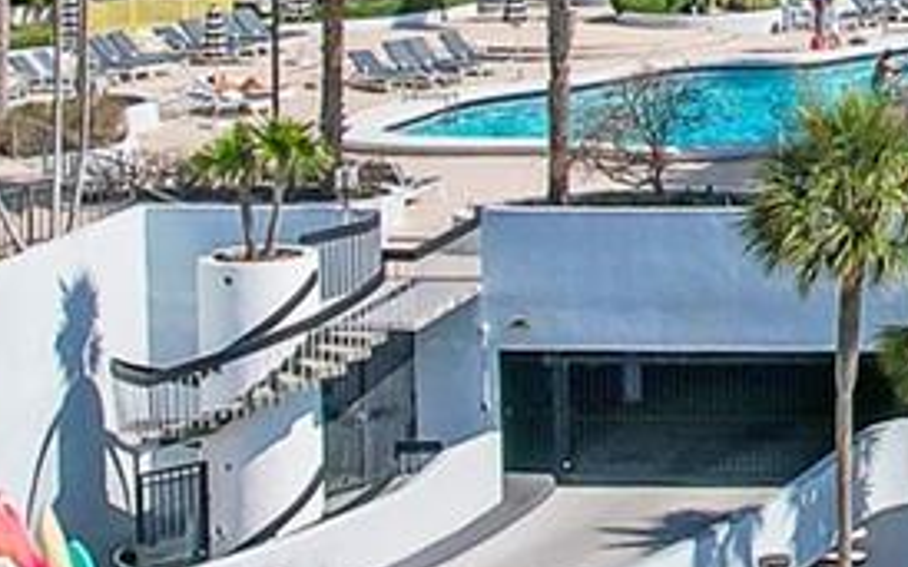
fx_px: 3240
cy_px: -408
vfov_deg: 9.6
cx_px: 1644
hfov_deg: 14.1
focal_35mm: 131
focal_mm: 8.38
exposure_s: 1/3200
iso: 140
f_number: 2.8
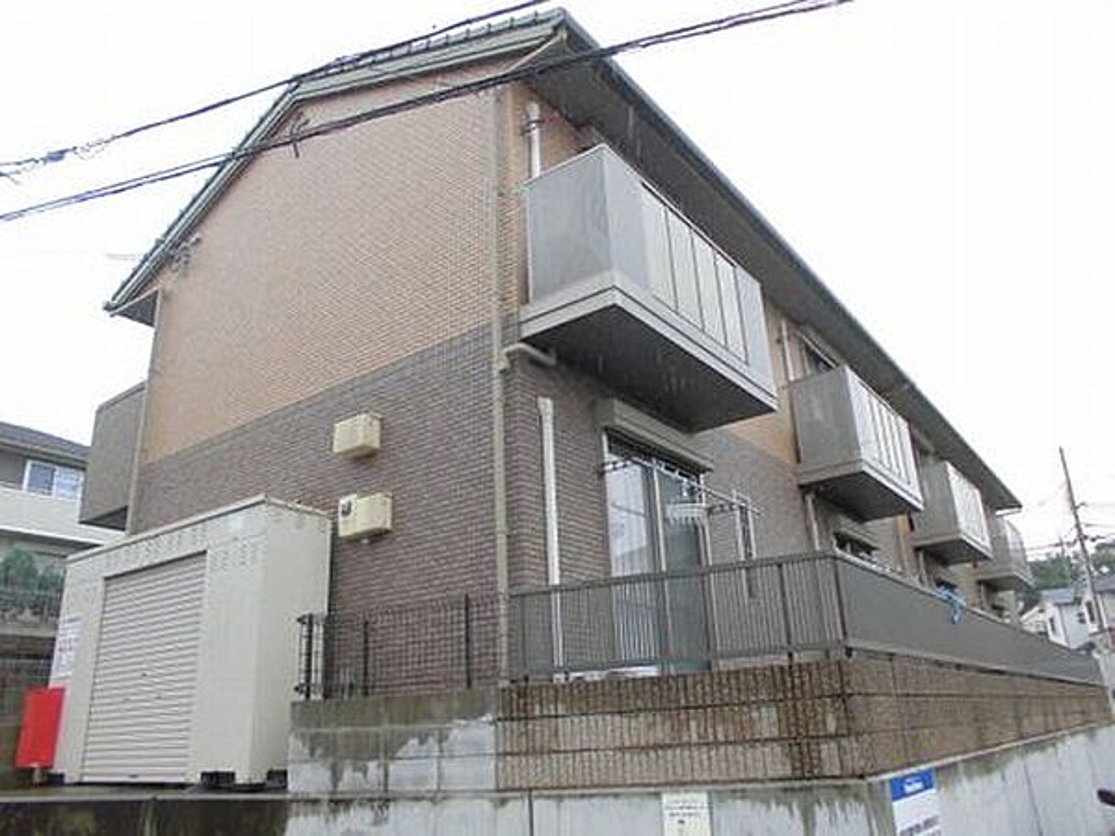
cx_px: 558
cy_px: 418
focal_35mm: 26
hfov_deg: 67.3
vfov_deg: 53.1
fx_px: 837
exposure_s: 1/250
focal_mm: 4.6
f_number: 3.5
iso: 100
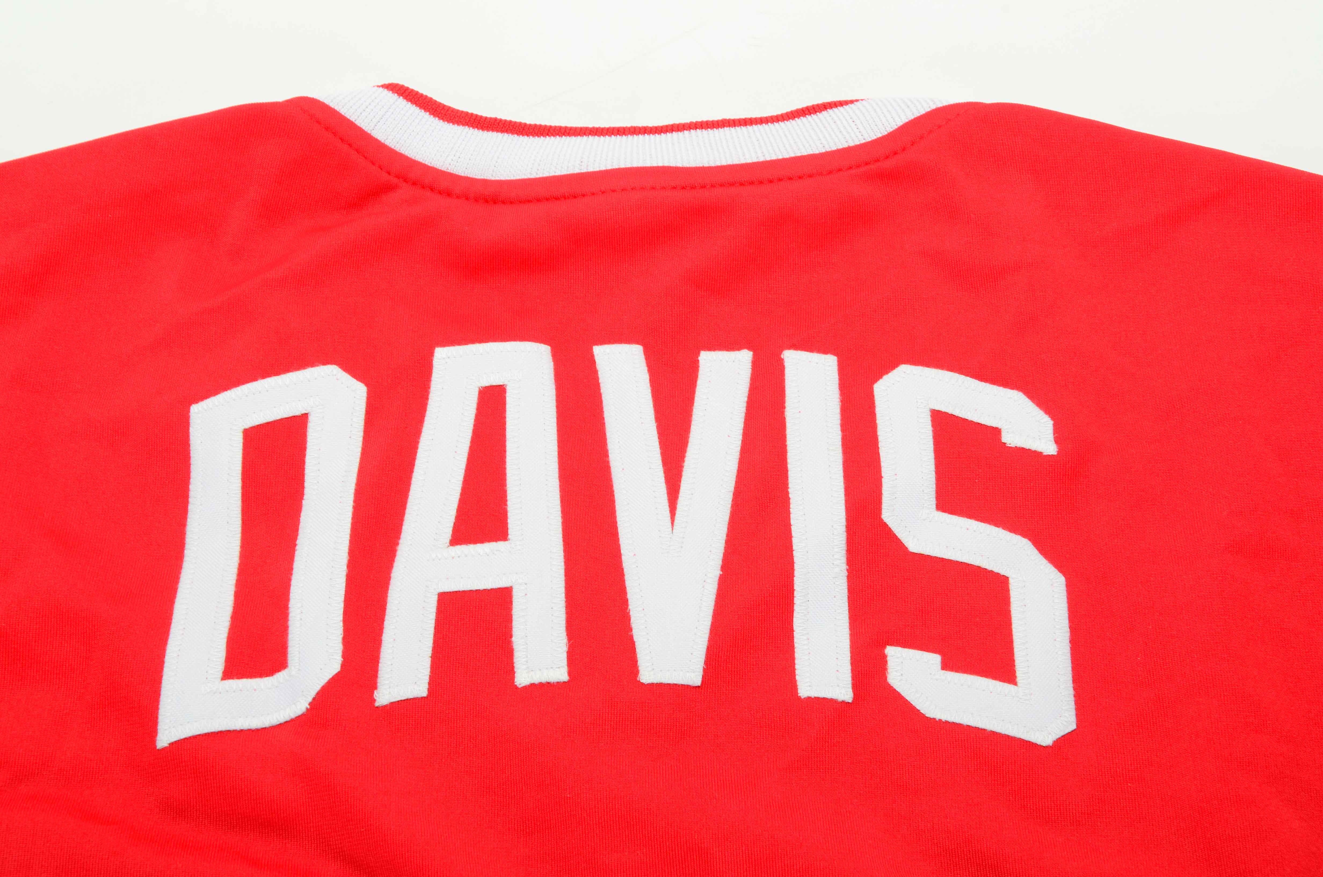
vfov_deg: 15.6
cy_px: 438
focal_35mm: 87
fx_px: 3191
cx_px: 662
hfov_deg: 23.4
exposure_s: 1/160
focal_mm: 58
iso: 200
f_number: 18
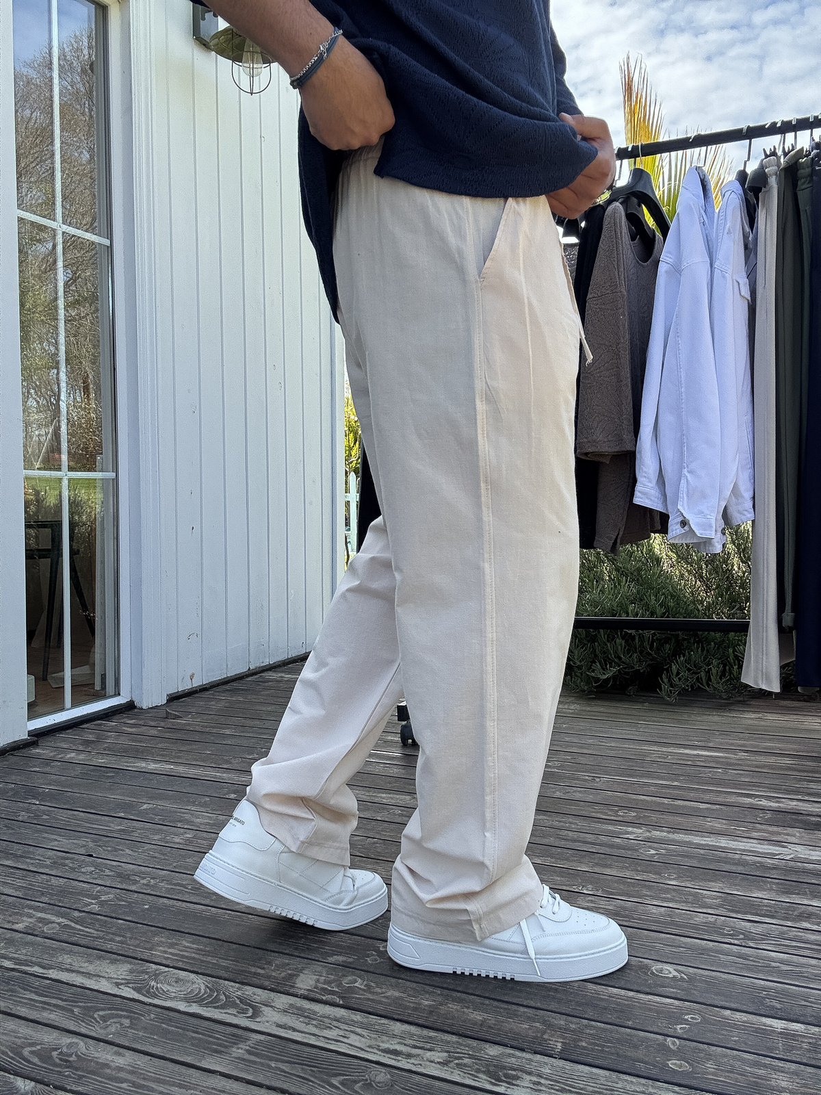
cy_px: 548
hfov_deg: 46.8
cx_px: 410
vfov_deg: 60.0
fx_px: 949
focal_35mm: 30
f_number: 1.9
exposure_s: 1/350
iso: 25
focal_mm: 2.69
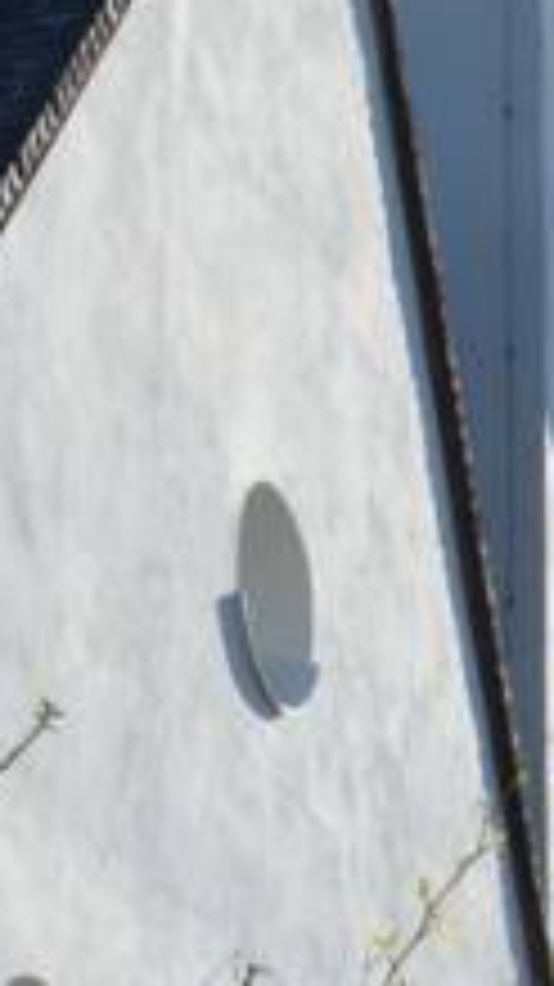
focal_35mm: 200
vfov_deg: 10.6
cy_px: -189
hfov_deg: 6.1
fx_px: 5237
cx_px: 410
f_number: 11
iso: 250
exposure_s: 1/500
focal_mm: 29
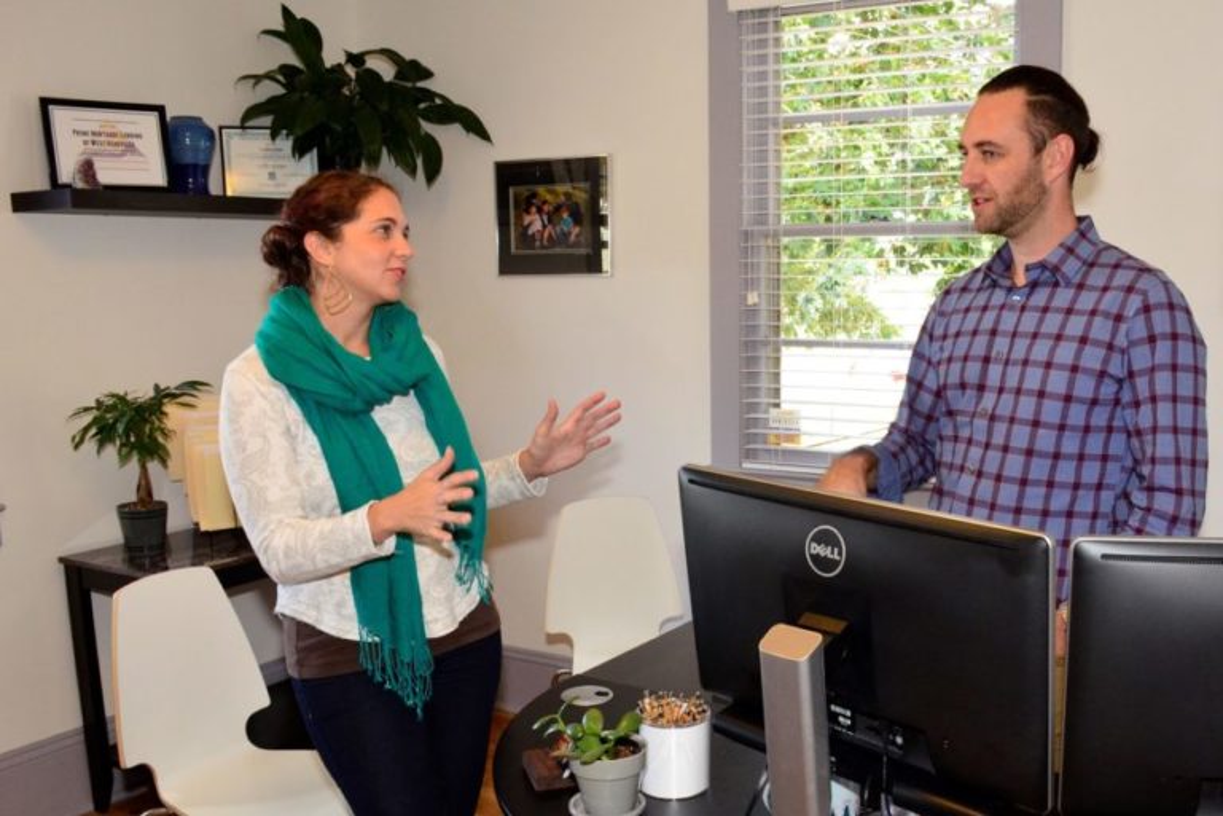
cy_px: 408
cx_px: 612
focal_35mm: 27
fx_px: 917
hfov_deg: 67.4
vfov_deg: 47.9
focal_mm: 18
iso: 1600
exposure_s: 1/60
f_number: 8
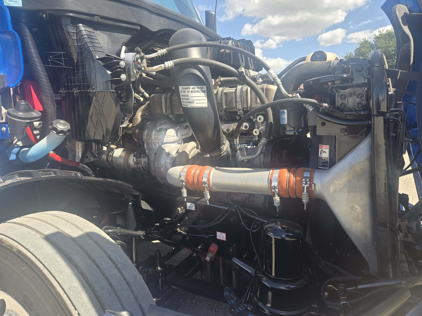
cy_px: 158
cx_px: 211
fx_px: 280
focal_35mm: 23
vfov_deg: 58.9
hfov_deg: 73.9
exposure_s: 1/670
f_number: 1.8
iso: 25
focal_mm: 5.4
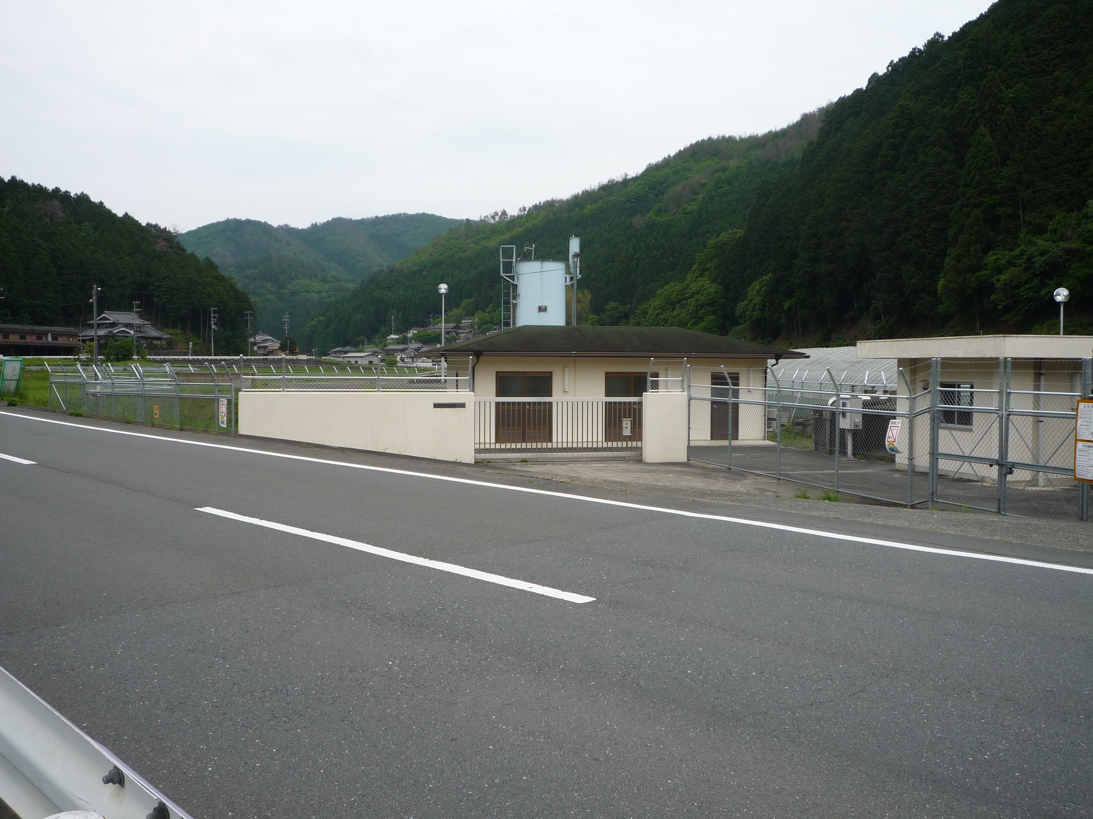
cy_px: 410
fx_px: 1042
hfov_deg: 55.4
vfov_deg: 42.9
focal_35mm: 33
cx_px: 546
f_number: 4
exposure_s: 1/500
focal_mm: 5.8
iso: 100
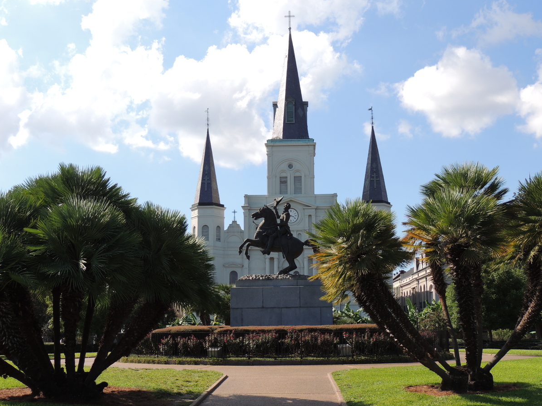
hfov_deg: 41.2
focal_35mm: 46
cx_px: 287
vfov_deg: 31.5
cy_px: 200
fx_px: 720
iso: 100
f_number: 3.4
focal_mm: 7.6
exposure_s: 1/800
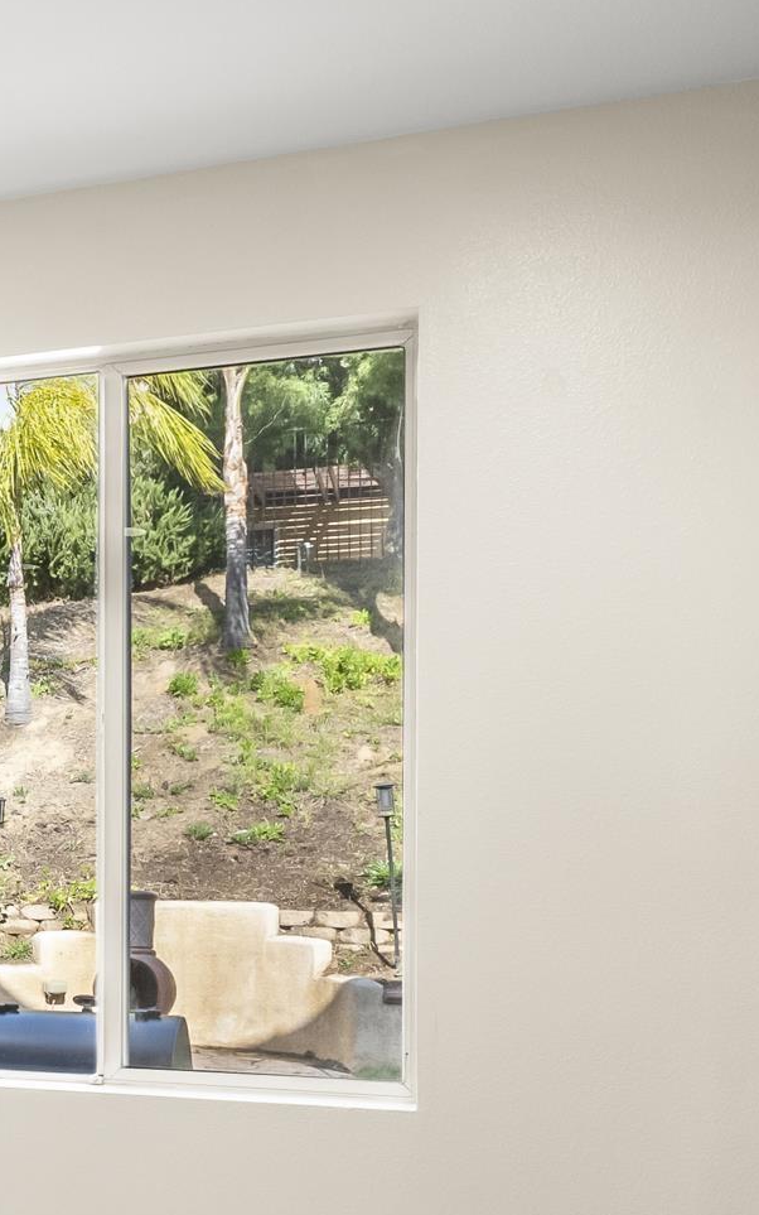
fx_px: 1489
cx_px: -184
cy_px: 864
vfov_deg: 43.4
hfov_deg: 25.3
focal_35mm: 45
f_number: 8
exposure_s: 1/15
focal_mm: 17
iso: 500
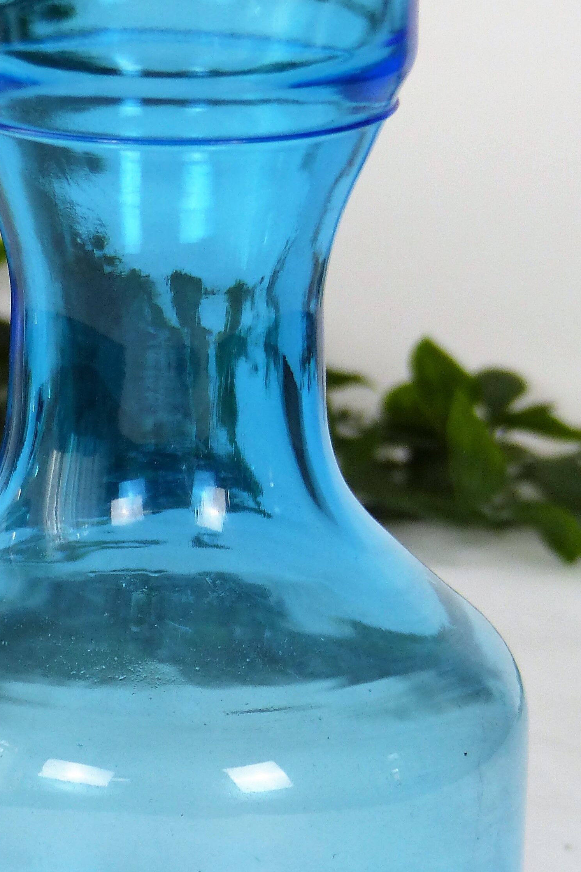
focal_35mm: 247
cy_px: 547
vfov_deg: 8.3
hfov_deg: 5.6
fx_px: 5980
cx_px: 167
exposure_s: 1/60
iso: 200
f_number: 2.8
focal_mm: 21.8
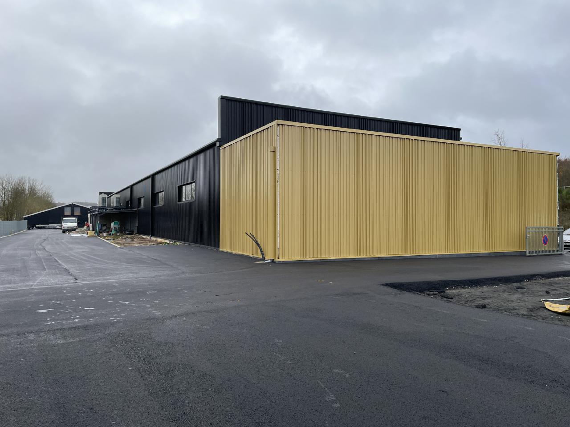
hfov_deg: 67.3
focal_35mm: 26
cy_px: 214
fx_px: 428
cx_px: 285
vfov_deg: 53.1
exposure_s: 1/421
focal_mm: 4.2
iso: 32
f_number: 1.6
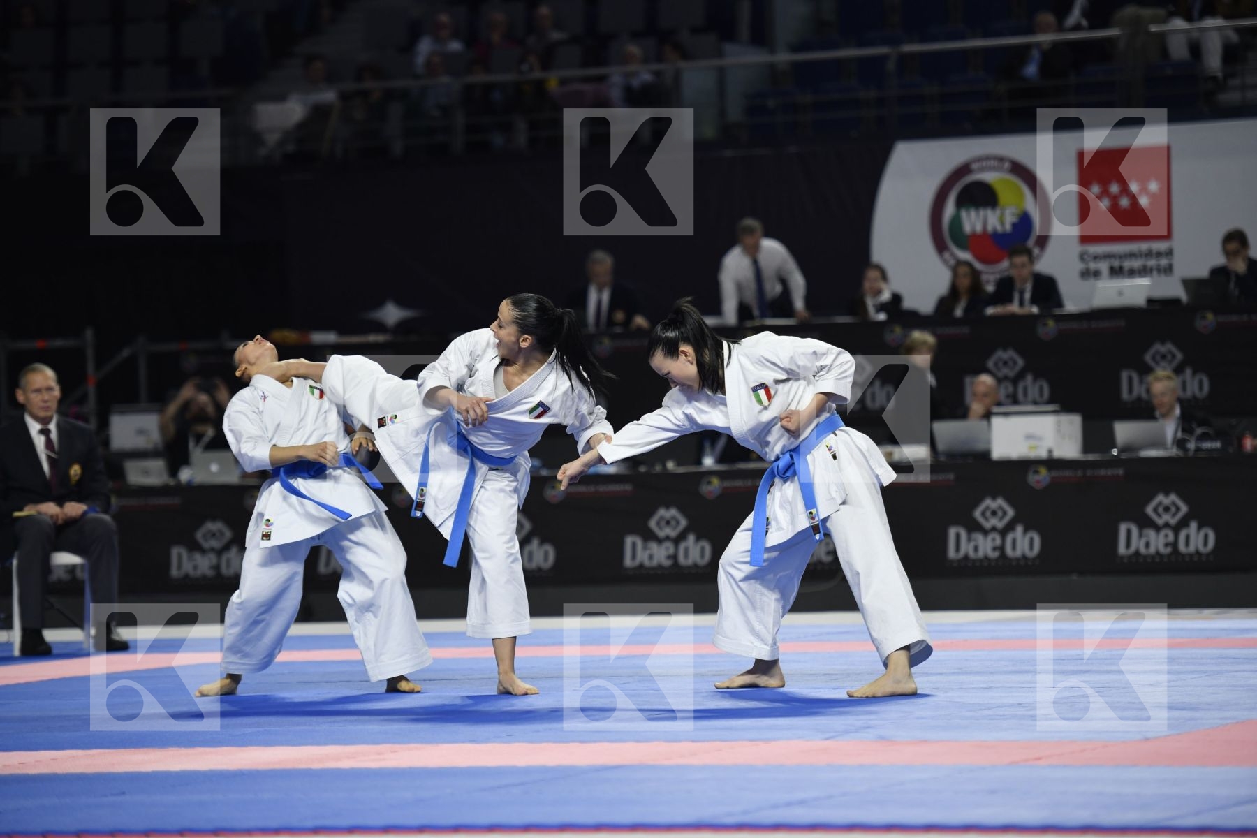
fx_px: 5412
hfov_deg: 13.2
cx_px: 628
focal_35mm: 155
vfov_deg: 8.9
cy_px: 419
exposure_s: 1/800
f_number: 2.8
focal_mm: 155
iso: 800
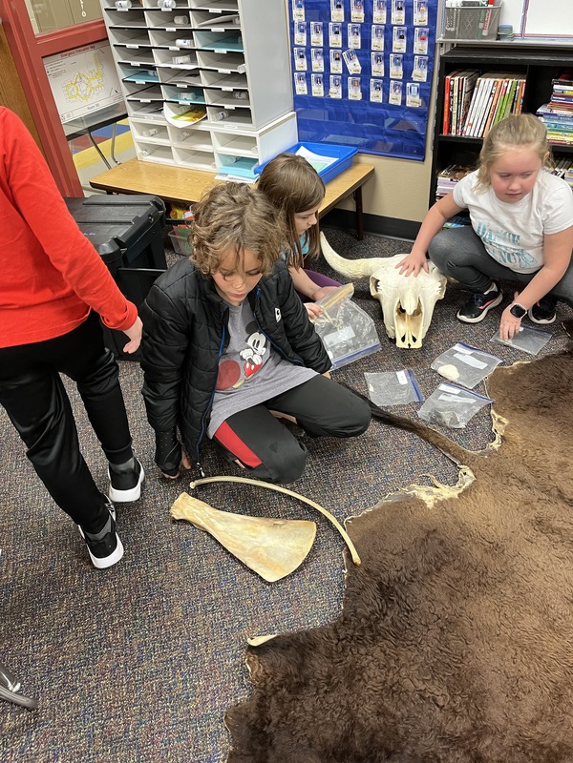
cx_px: 286
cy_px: 382
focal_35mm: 26
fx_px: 574
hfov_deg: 53.1
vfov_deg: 67.3
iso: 200
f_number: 1.6
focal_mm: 5.1
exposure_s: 1/60
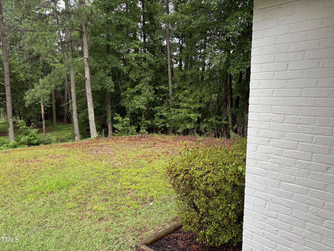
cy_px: 126
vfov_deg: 53.1
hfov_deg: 67.3
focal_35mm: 26
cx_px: 167
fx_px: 251
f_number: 1.6
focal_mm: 5.96
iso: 100
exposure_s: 1/121
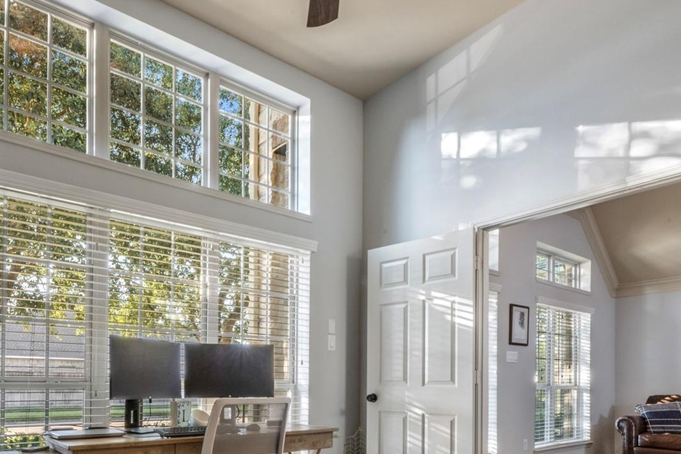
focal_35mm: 25
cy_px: 379
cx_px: 276
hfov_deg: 70.9
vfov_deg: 47.7
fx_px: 473
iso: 250
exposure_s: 2.5
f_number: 9
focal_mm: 13
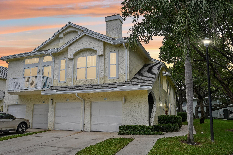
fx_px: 175
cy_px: 78
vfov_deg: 47.9
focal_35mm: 27
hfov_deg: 67.4
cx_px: 116
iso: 800
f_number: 8
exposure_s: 1/1000
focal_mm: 27
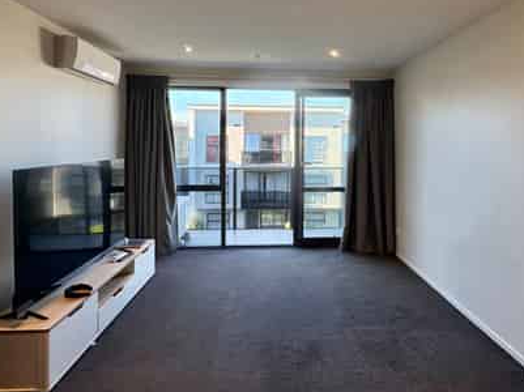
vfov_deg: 58.1
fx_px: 348
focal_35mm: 23
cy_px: 150
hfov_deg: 73.7
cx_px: 293
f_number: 2.2
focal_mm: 2.22
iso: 80
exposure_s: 1/112
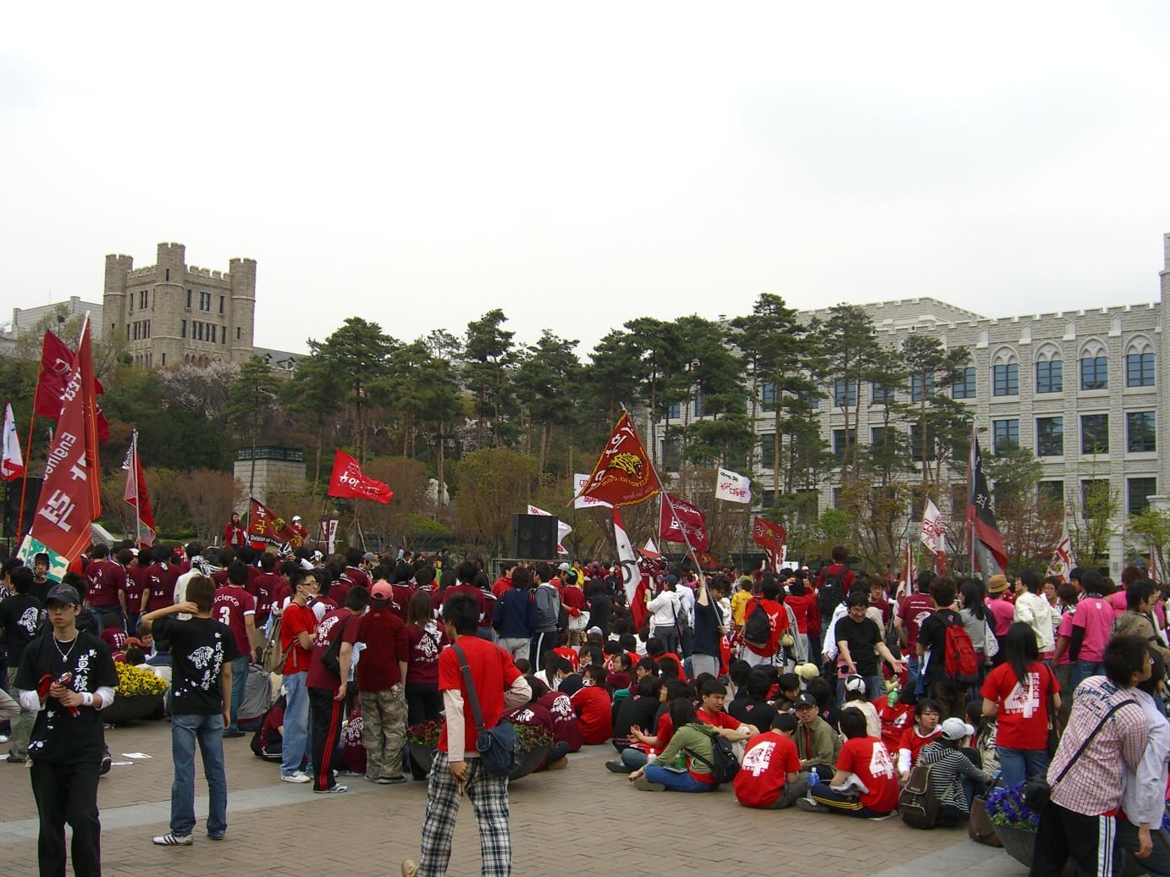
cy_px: 475
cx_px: 609
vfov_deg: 32.8
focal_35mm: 44
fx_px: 1487
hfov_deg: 42.9
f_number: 4
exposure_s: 1/400
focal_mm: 7.9
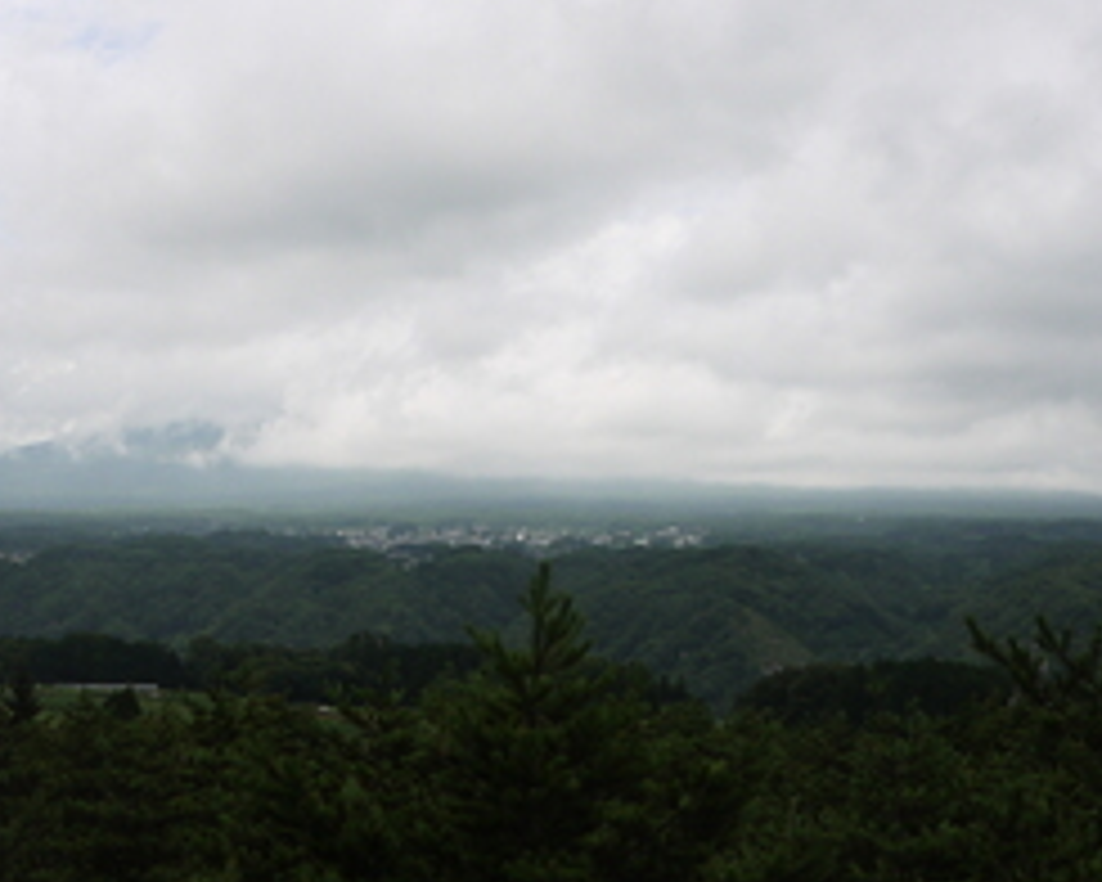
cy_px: 320
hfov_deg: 28.3
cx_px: 616
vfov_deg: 22.7
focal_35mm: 67
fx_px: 2185
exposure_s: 1/320
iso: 100
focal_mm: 14
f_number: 6.3
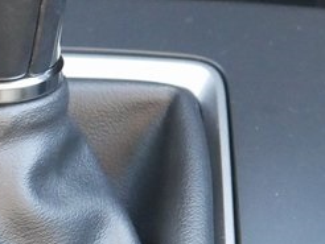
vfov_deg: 7.2
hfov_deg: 9.4
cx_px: -20
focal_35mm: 208
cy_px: 82
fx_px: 1955
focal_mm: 25
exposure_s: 1/40
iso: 3200
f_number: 5.3
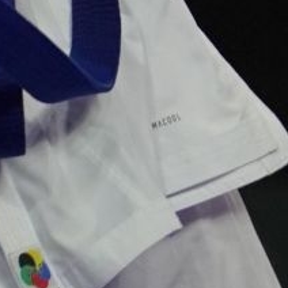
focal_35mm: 2163
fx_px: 20360
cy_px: -497
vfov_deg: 0.8
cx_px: 686
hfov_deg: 0.8
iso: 800
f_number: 2.8
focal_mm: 200
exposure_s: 1/1000
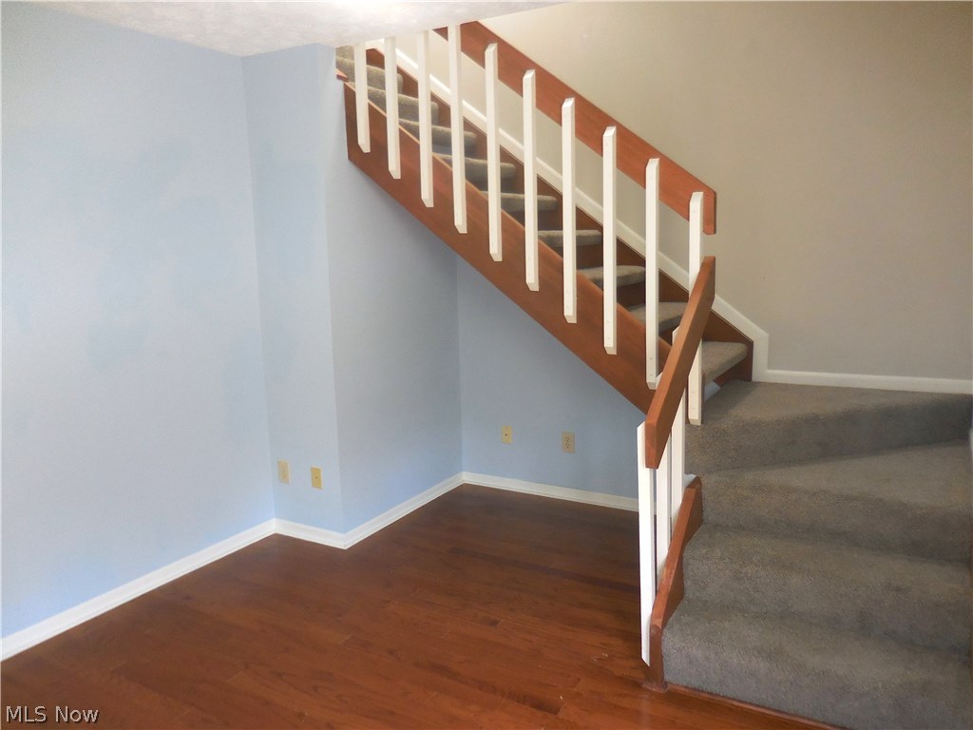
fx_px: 703
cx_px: 486
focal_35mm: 25
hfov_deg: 69.4
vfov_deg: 54.9
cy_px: 365
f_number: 3.3
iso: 220
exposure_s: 1/30
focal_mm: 4.5
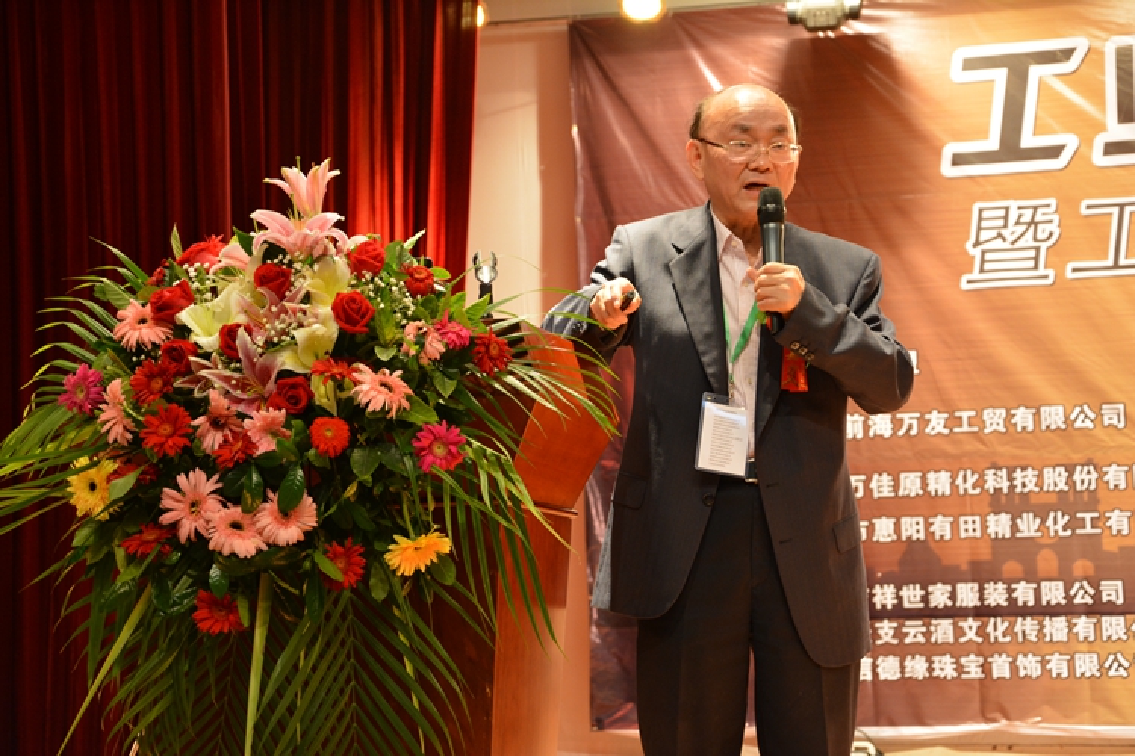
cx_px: 568
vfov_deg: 15.7
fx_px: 2743
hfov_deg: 23.4
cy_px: 378
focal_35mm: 87
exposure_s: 1/30
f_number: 5
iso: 1100
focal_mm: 58
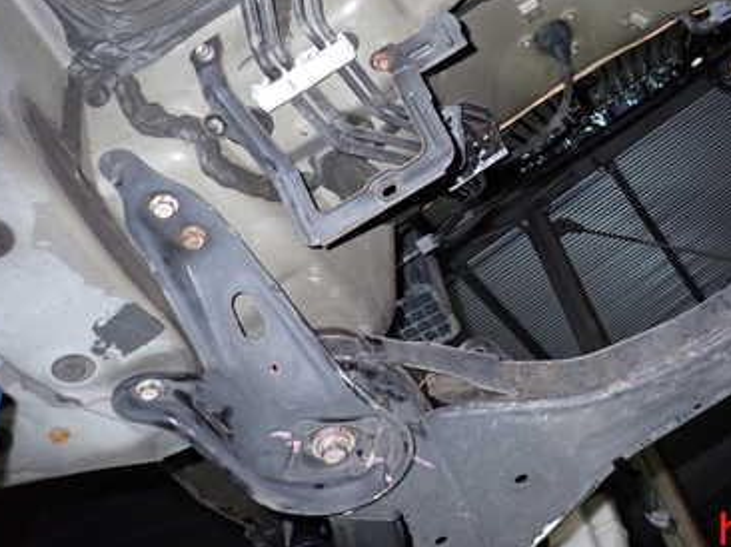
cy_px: 108
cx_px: 571
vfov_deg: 34.0
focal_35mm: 41
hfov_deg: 43.9
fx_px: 865
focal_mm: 4.5
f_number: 2
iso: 400
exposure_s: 1/125
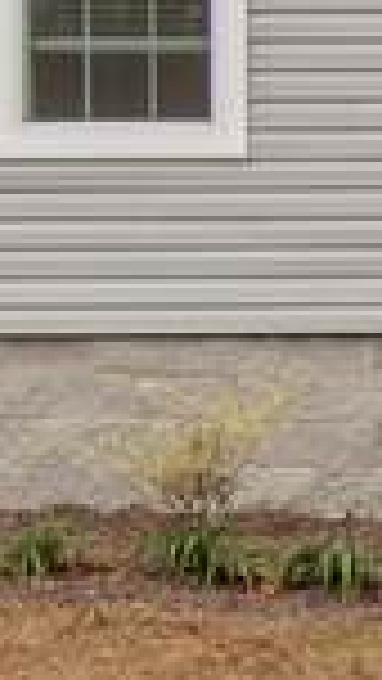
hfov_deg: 6.3
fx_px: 3042
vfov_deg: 12.7
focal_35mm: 169
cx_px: 1317
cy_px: 579
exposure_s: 1/250
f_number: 8
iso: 100
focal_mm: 13
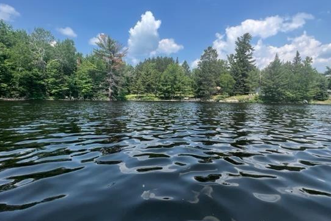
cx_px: 190
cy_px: 106
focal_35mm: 16
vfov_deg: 73.7
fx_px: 147
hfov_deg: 96.0
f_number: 1.8
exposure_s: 1/919
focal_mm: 1.57
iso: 32
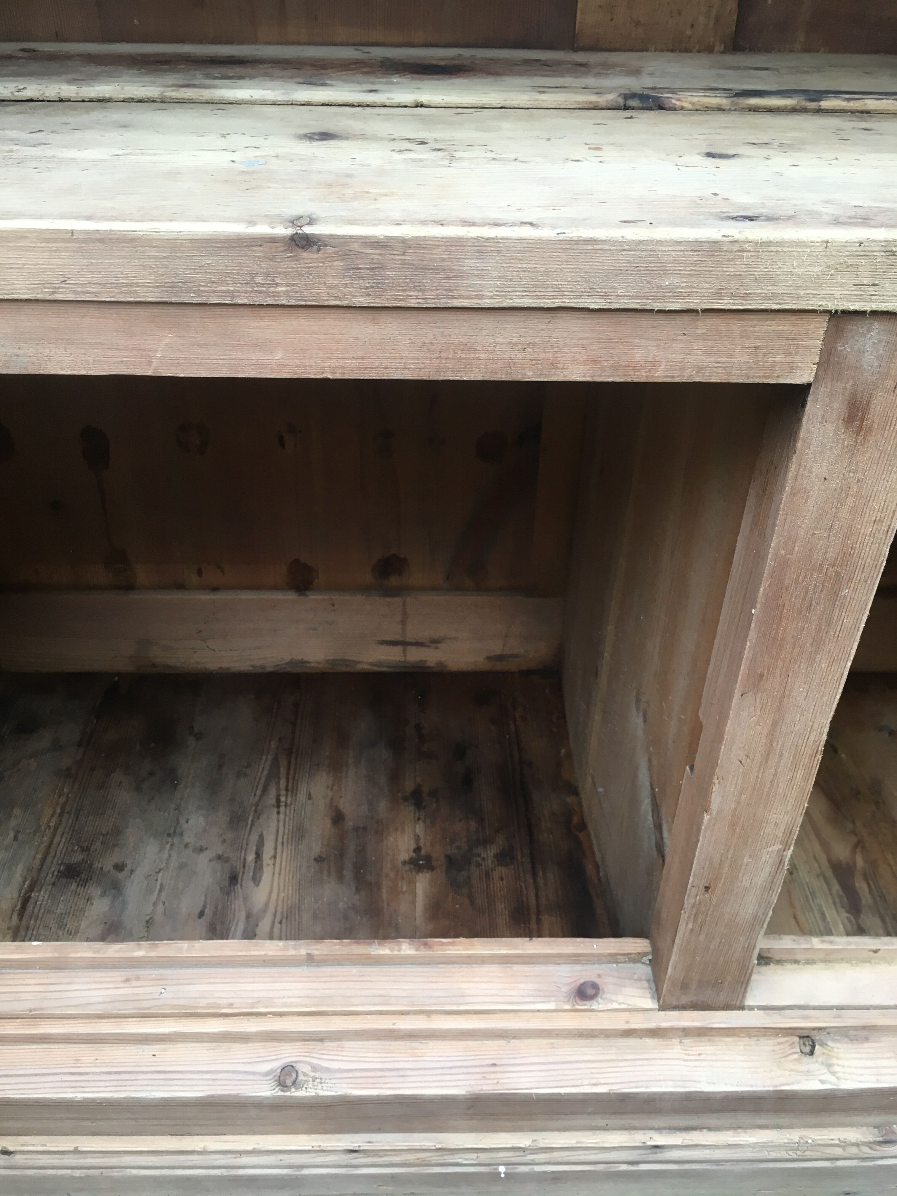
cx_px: 448
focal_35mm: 29
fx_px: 1002
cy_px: 598
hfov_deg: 48.2
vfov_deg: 61.7
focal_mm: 4.15
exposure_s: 1/33
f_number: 2.2
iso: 40
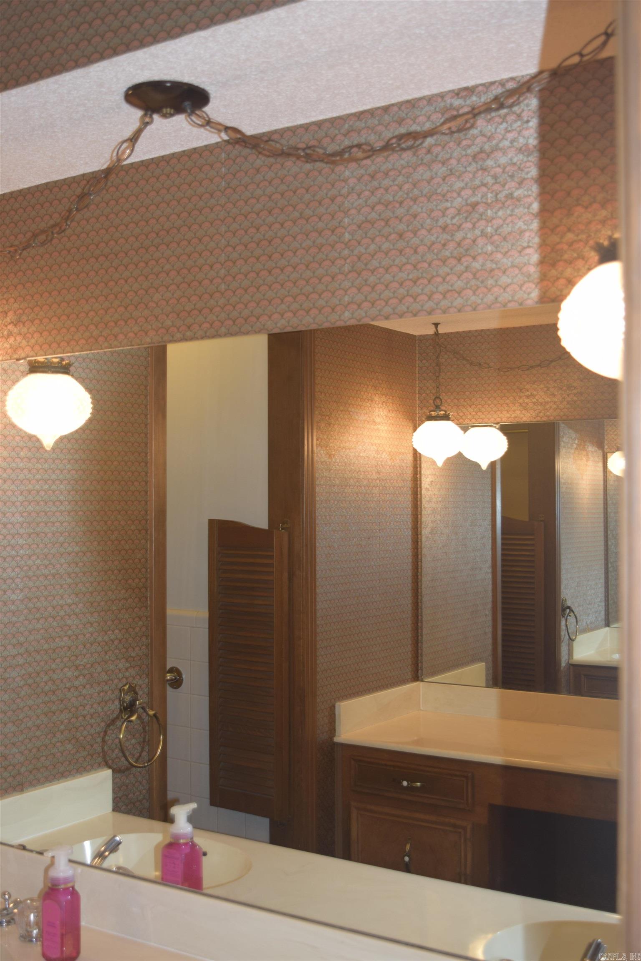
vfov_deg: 46.4
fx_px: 1122
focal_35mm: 42
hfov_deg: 31.9
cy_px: 480
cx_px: 320
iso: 400
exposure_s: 1/60
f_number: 4.2
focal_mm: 28
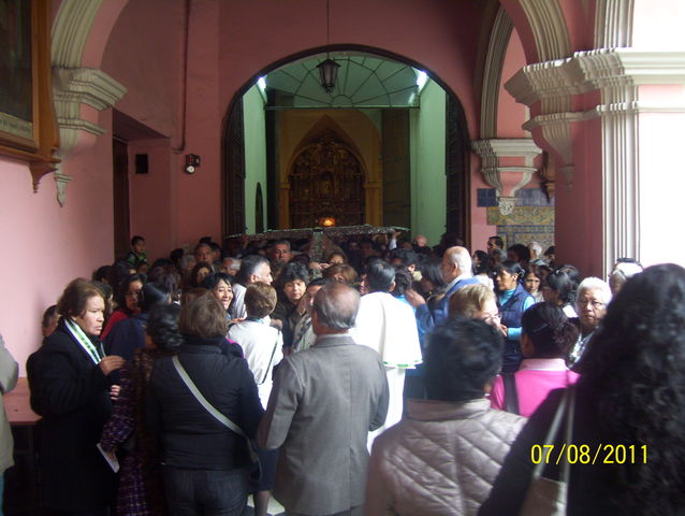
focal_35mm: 36
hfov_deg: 51.3
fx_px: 713
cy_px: 258
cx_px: 342
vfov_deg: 39.7
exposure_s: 1/30
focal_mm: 6
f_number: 2.7
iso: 160
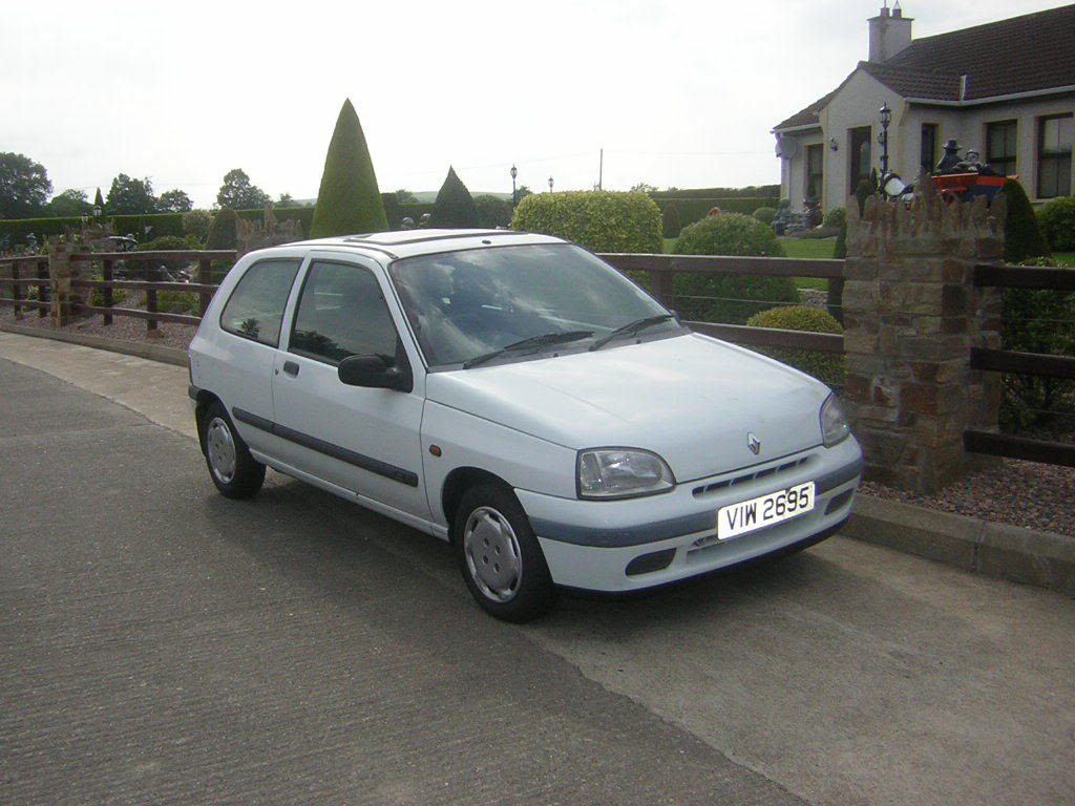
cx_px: 538
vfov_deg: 39.7
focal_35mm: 36
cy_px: 403
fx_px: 1118
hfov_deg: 51.4
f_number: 5.2
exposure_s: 1/396
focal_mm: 4.7
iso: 71
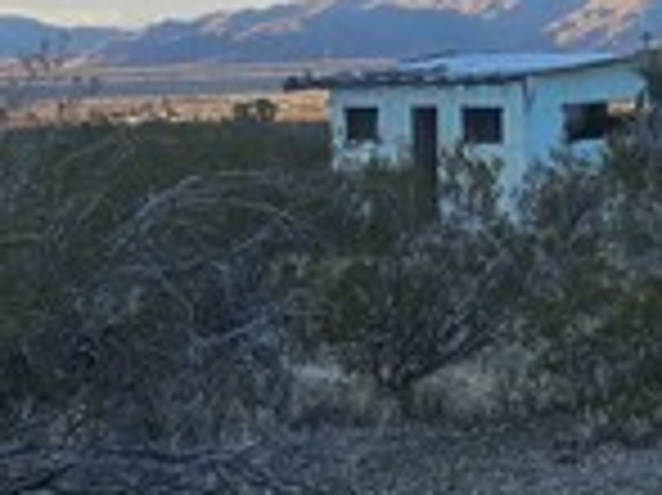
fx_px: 1911
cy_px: -58
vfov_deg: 14.4
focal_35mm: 100
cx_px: 1117
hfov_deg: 16.9
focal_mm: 6.3
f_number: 1.7
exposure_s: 1/271
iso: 10
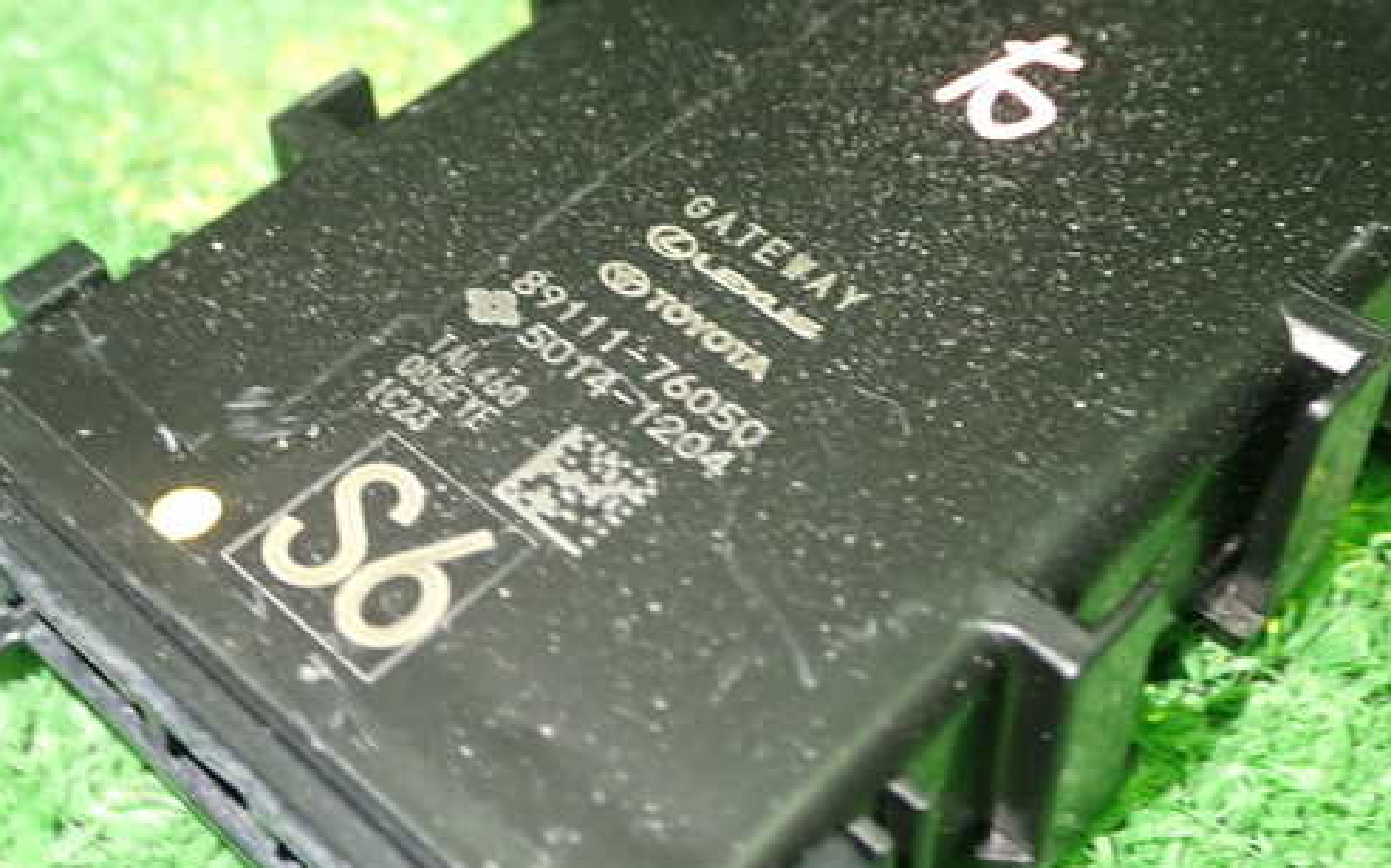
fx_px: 2008
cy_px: 365
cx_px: 662
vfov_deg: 24.4
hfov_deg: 38.2
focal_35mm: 53
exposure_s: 1/25
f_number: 2.8
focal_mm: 7.31
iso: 800
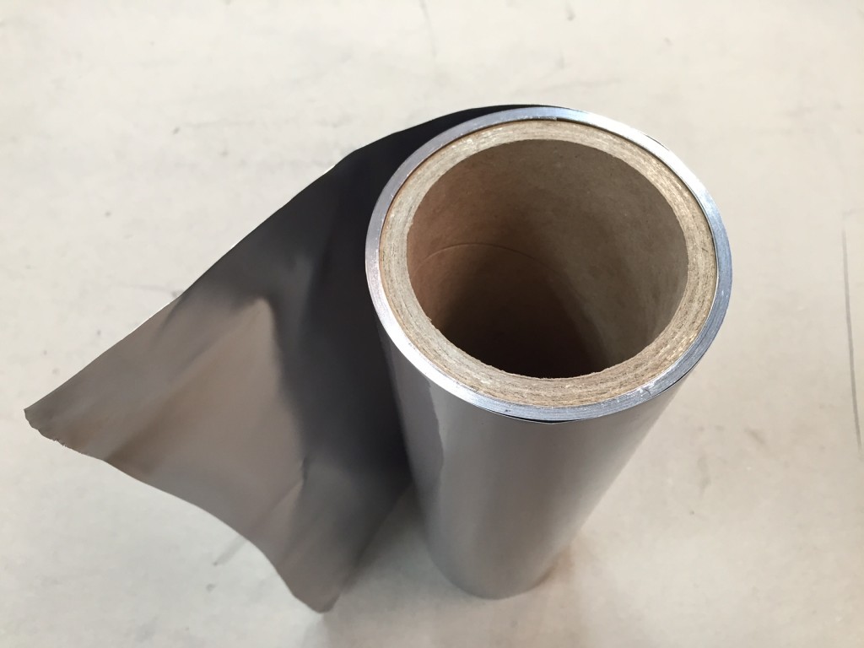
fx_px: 724
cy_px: 324
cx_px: 432
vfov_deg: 48.2
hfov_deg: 61.7
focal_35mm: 29
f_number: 2.2
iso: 100
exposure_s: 1/30
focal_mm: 4.15
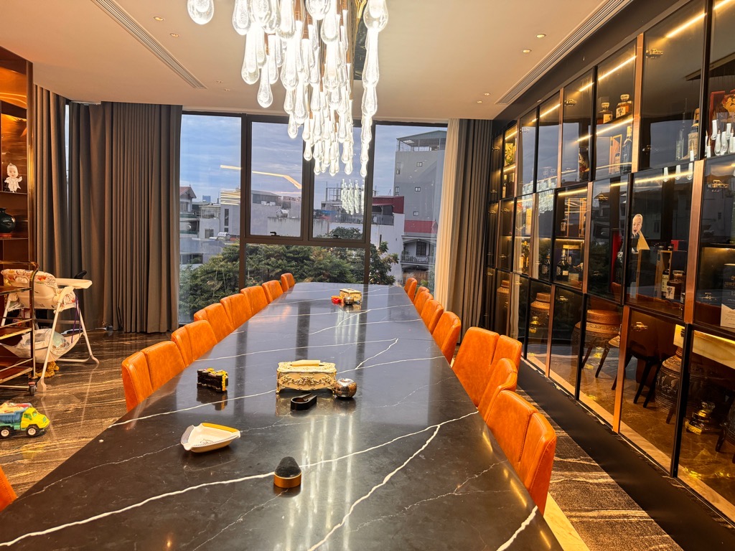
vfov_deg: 56.8
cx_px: 368
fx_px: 510
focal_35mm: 24
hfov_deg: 71.6
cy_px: 276
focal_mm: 6.76
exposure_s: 1/50
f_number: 1.78
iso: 400
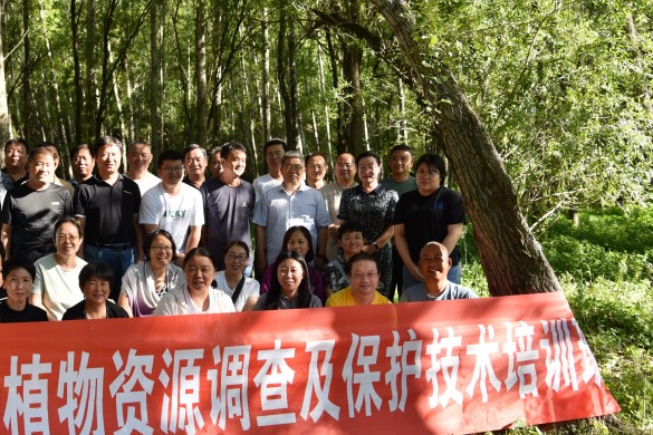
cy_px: 206
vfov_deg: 32.6
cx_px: 152
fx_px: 744
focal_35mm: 41
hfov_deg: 45.5
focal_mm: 24
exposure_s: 1/400
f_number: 4
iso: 160
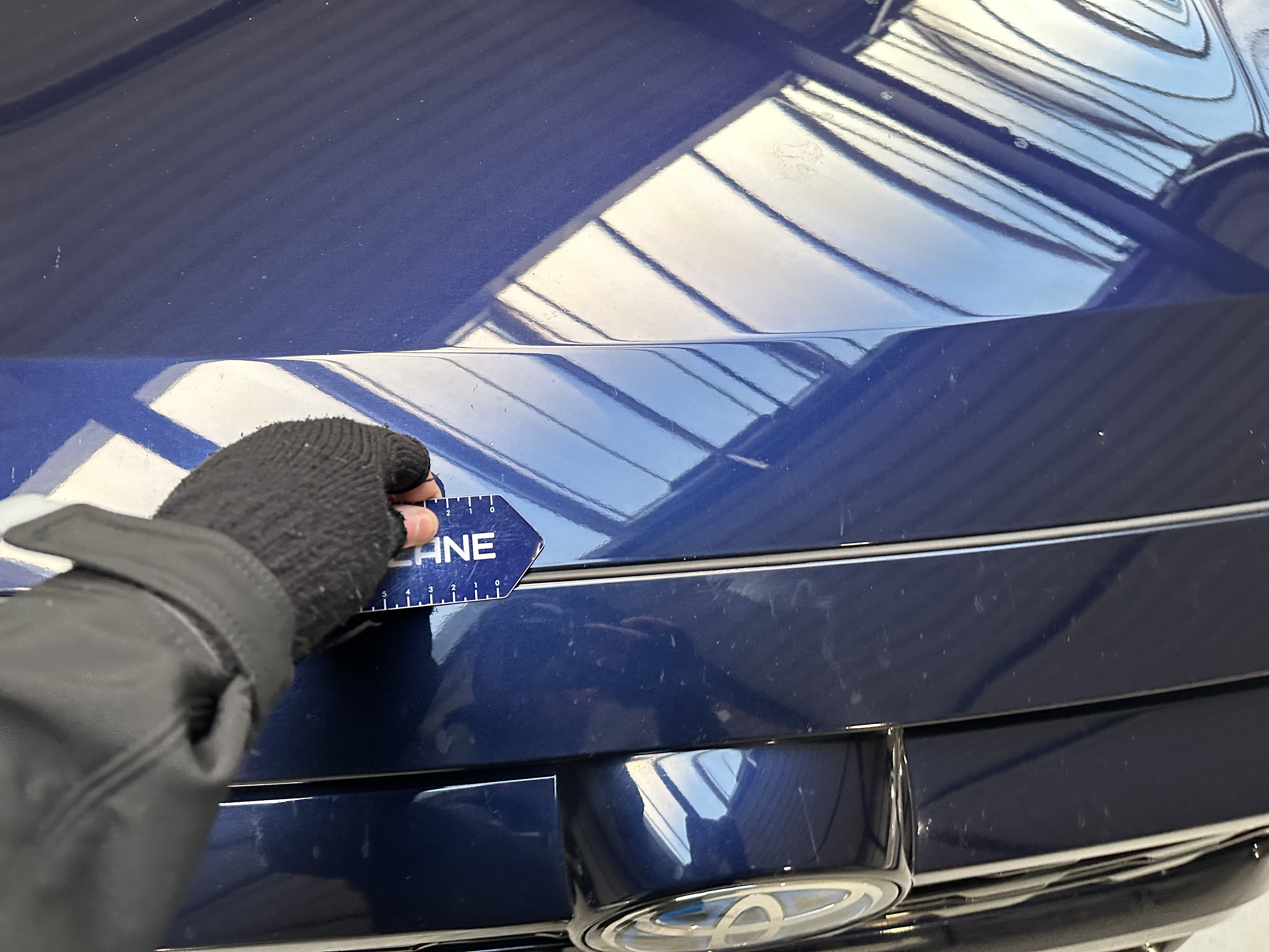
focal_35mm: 24
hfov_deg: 71.6
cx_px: 634
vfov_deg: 56.8
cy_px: 476
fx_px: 880
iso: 400
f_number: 1.78
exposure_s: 1/60
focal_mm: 6.86
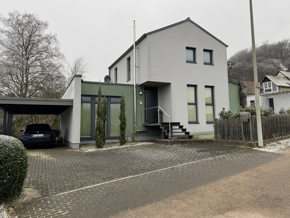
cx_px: 141
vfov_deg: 49.7
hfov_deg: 63.4
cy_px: 99
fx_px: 235
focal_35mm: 28
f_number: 1.78
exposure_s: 1/390
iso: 80
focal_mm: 6.76
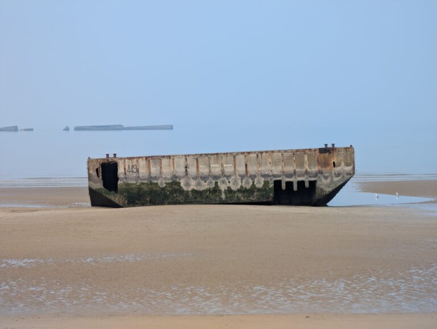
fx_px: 1390
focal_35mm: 110
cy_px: 164
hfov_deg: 17.9
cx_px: 218
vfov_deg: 13.5
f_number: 2.8
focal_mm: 18
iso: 13
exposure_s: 1/172
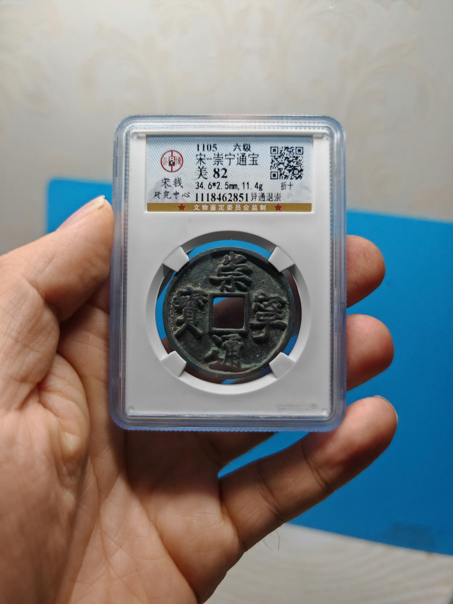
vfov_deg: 65.3
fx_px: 471
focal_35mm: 27
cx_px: 226
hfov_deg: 51.4
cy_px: 302
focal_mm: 7.62
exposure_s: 1/1000
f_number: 1.6
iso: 500
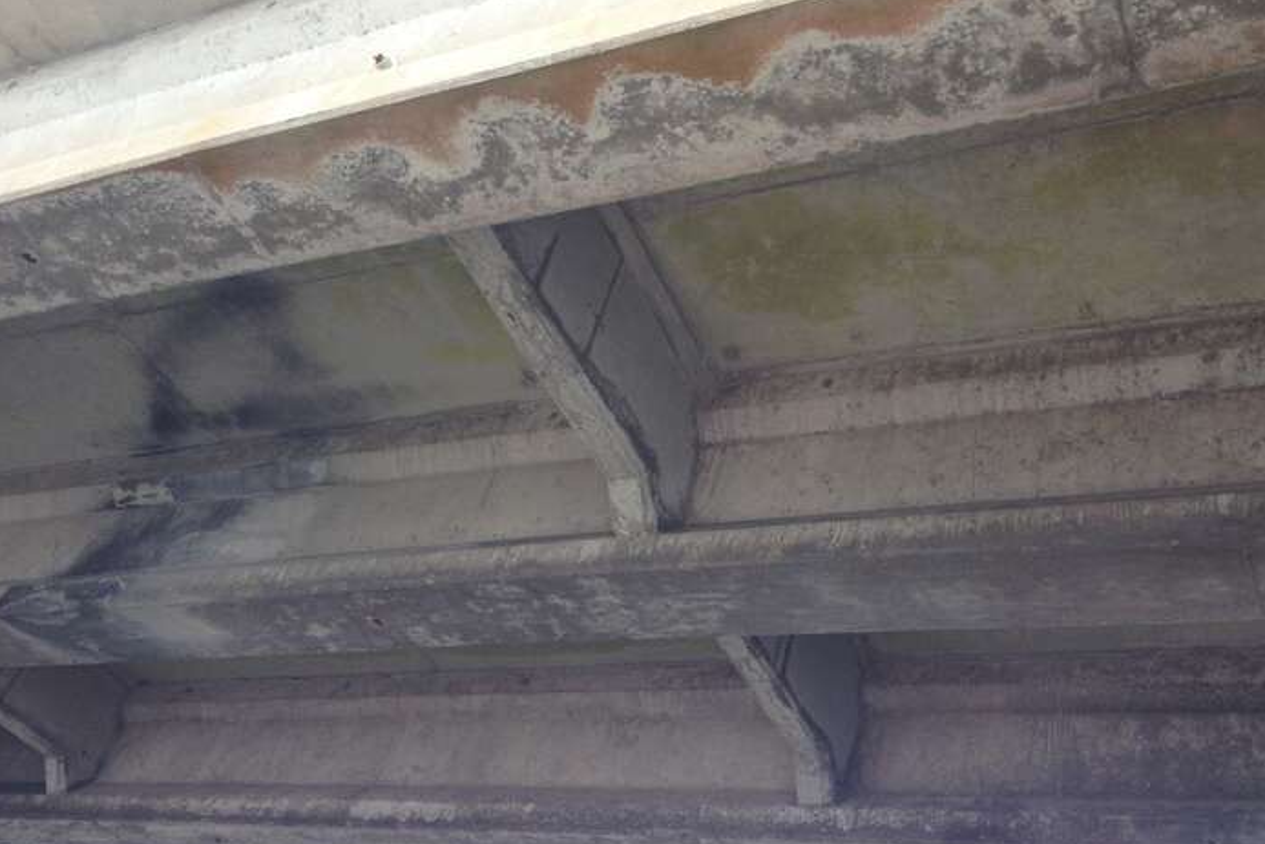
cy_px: 393
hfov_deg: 46.3
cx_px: 712
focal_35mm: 42
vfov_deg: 31.9
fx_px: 1476
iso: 50
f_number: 2.4
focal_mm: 4.28
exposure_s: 1/345
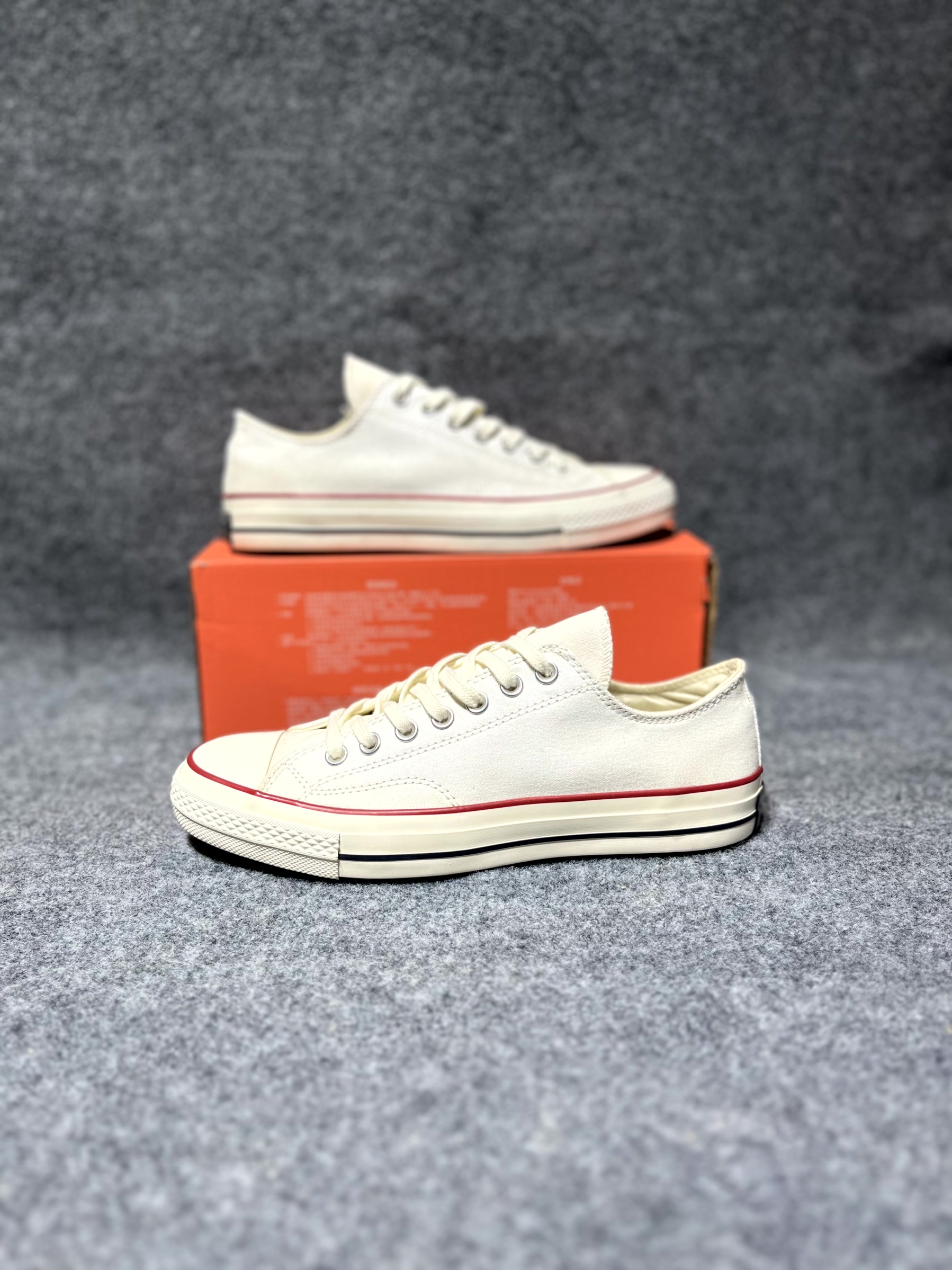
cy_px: 635
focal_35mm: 26
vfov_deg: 67.3
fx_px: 954
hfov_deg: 53.1
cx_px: 476
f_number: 1.6
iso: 40
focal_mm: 5.1
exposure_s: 1/199
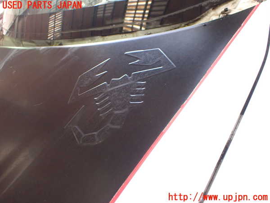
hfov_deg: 60.0
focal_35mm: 30
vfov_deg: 46.8
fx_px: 234
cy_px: 102
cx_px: 135
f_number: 2.3
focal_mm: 5.4
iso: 800
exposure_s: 1/60
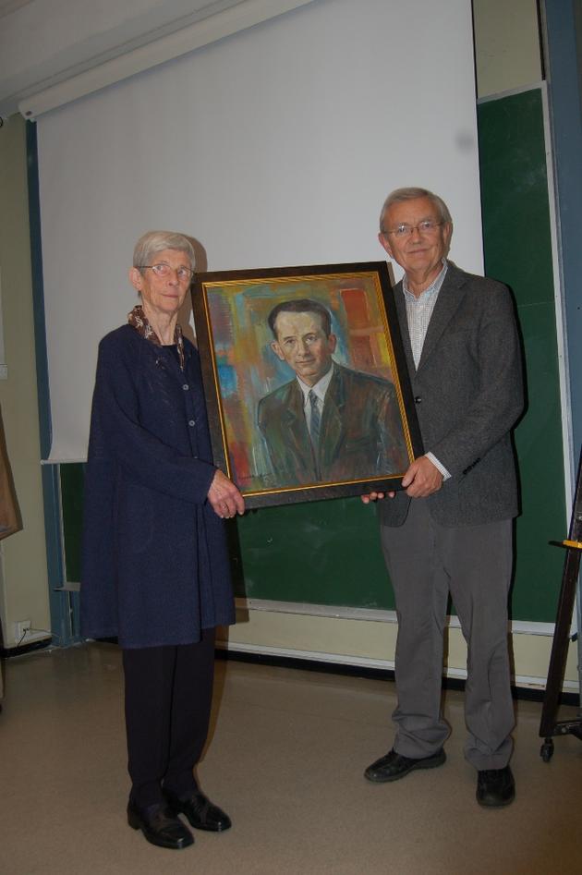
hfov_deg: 38.3
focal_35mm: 34
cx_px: 291
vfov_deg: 55.1
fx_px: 838
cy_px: 438
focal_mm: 23
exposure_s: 1/60
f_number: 3.8
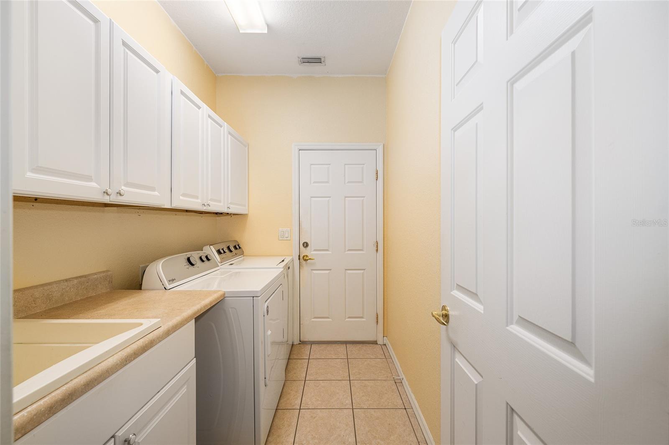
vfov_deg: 77.3
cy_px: 222
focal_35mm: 15
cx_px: 334
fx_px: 279
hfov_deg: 100.4
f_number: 8
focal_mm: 15
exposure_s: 1/13
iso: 320
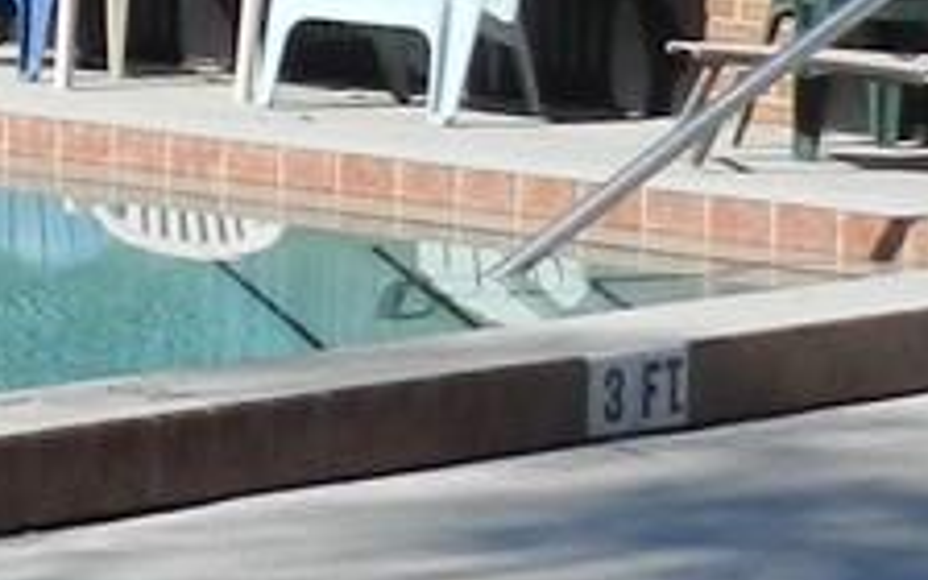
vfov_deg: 5.3
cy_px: -510
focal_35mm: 242
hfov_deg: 7.9
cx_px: -1417
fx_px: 6120
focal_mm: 5.6
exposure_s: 1/1000
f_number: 4
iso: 160
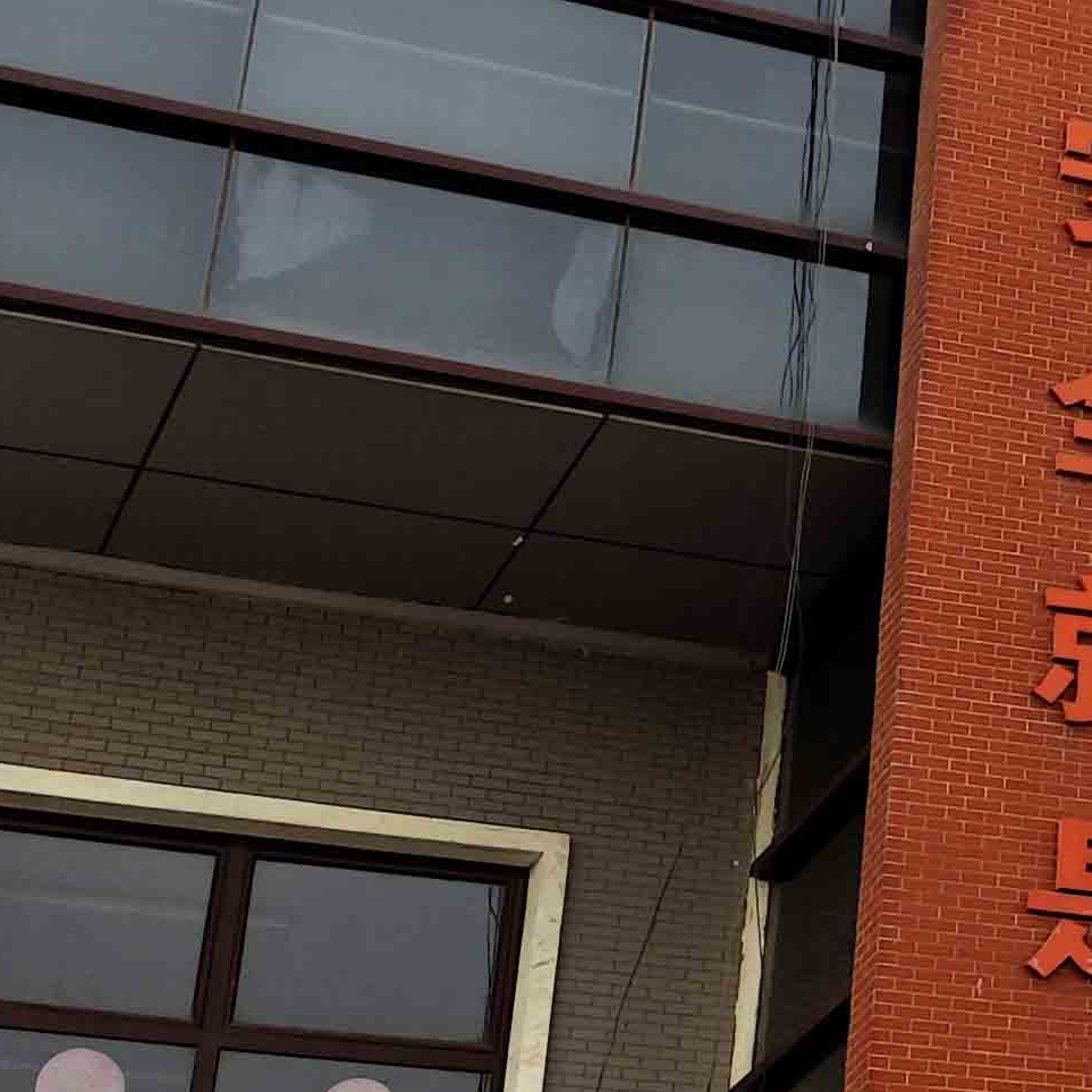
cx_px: 1936
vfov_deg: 15.9
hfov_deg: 14.2
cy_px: 198
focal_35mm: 109
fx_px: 3890
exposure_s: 1/1697
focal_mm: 6.55
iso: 50
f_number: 1.6
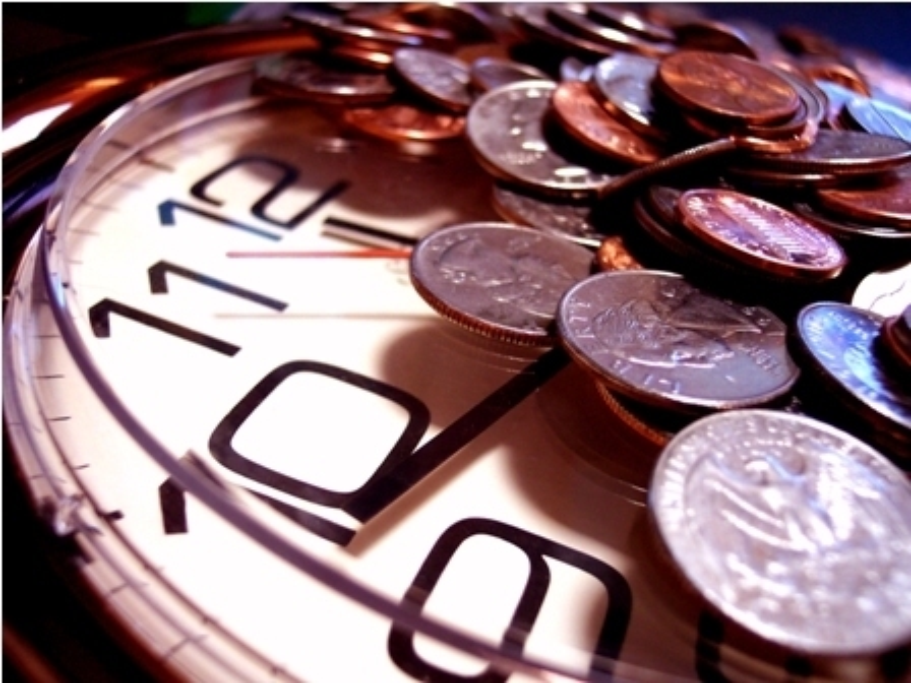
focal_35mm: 38
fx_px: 1000
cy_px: 342
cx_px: 456
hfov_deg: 49.0
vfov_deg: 37.7
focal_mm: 8
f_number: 2.8
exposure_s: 1/45
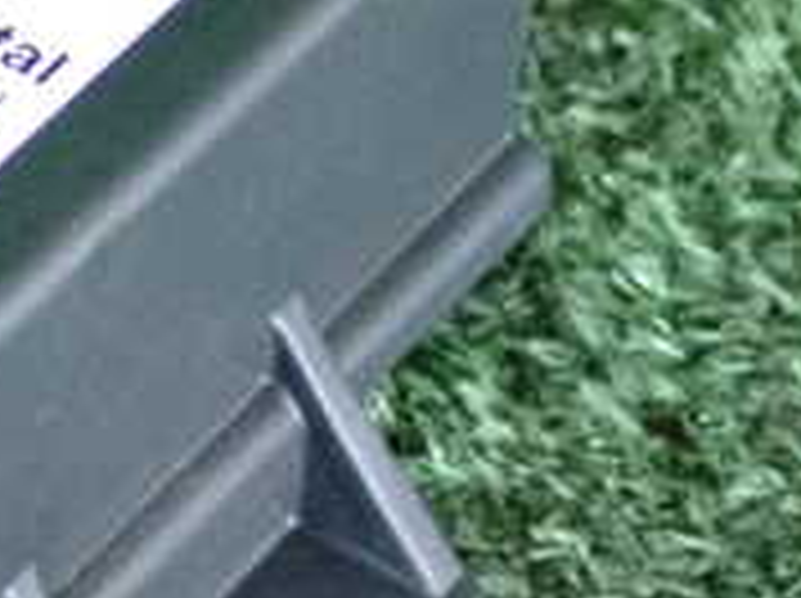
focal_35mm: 240
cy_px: 180
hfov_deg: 8.1
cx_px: -378
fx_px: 5546
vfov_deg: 6.2
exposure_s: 1/125
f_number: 3.9
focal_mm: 12.73
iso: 2500
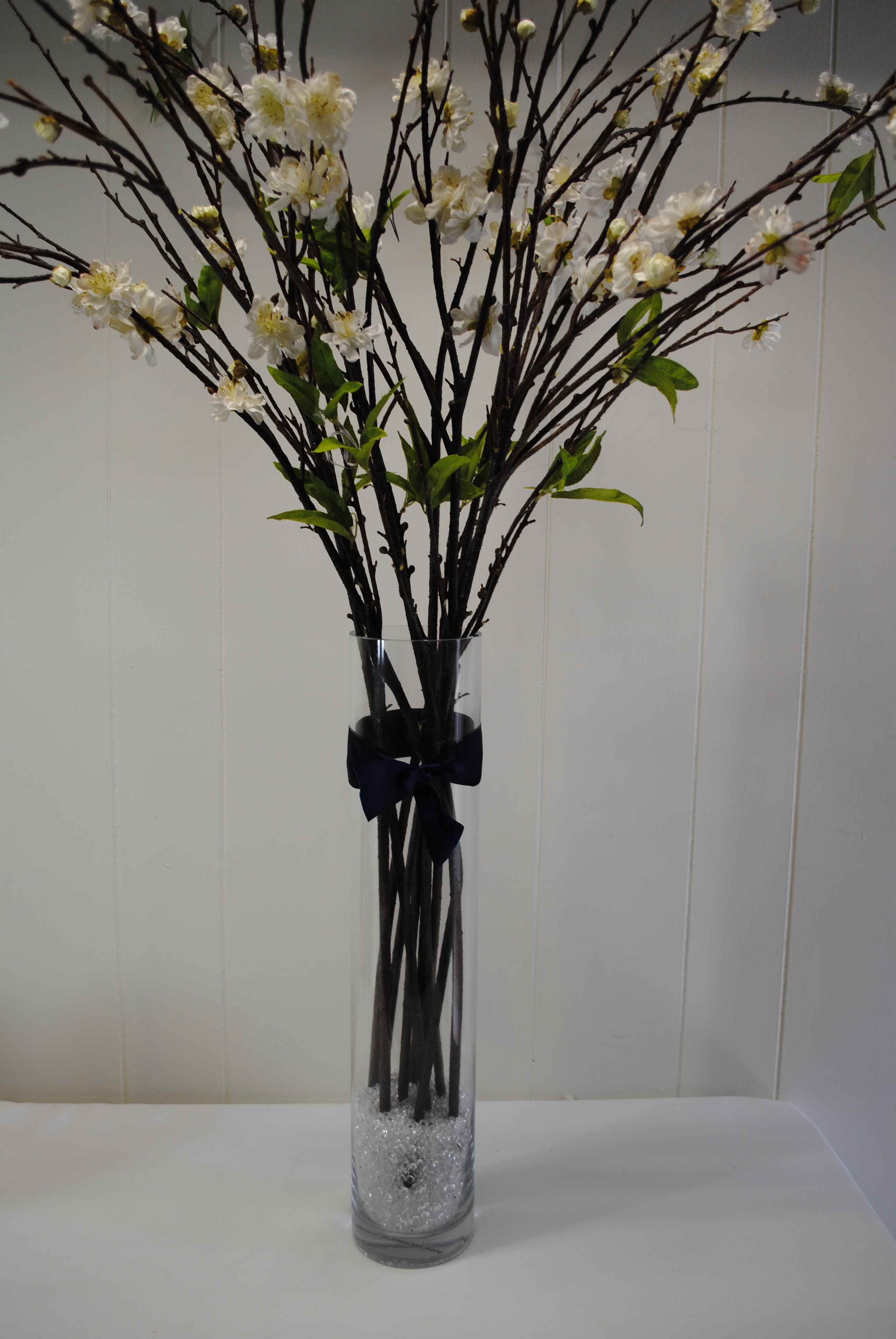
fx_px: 1228
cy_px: 670
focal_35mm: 33
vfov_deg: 57.2
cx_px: 448
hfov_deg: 40.1
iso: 200
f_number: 3.8
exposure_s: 1/40
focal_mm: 22
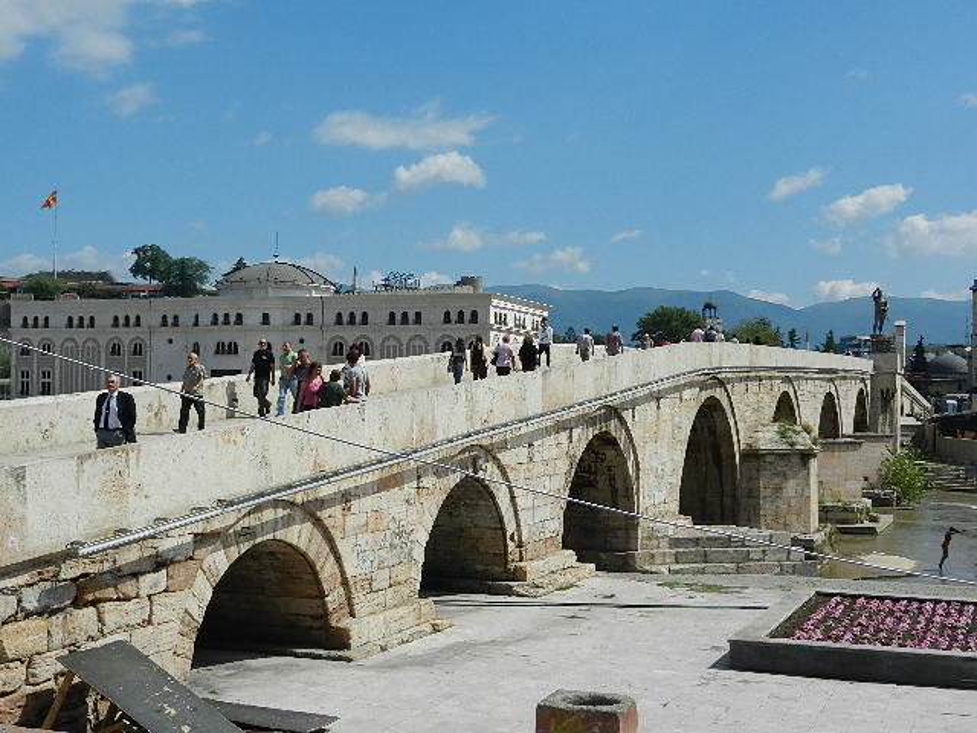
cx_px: 488
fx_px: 1270
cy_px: 366
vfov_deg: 32.2
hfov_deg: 42.1
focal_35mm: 45
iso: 160
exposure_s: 1/640
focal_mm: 8.2
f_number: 8.4
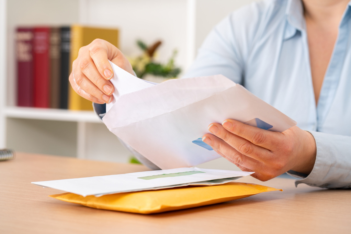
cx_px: 176
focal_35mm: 85
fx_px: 829
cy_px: 117
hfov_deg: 23.9
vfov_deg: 16.1
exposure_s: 1/200
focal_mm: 85
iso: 100
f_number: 5.6
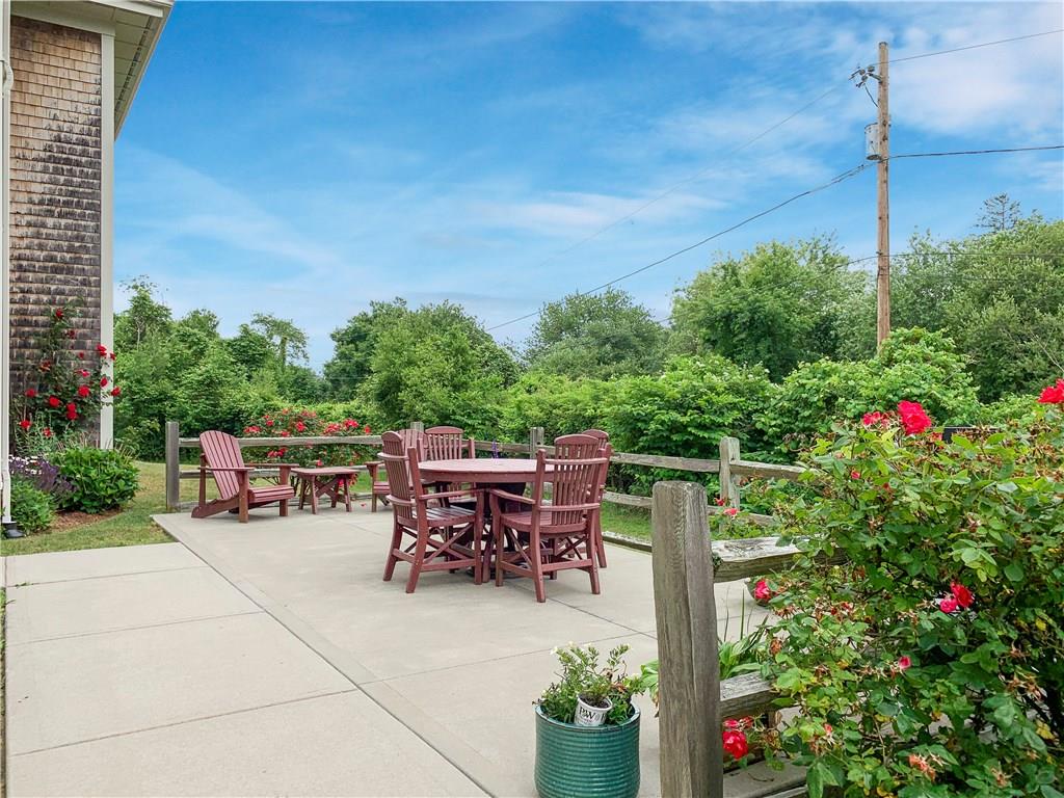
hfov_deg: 67.3
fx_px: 799
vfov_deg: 53.1
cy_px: 399
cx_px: 532
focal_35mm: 26
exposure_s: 1/1500
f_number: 1.8
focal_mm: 4.25
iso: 25
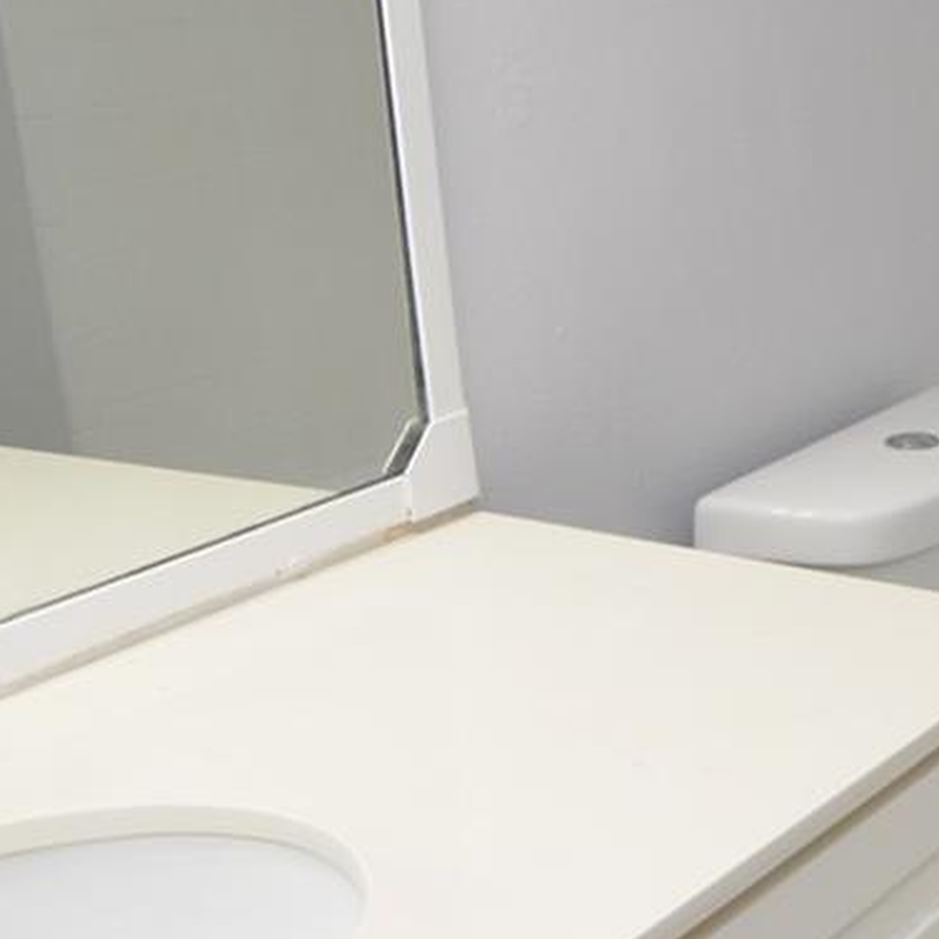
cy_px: 456
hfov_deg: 22.7
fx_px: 1995
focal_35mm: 65
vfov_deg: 26.5
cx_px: 1311
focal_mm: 12
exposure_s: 1/100
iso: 400
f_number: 4.5
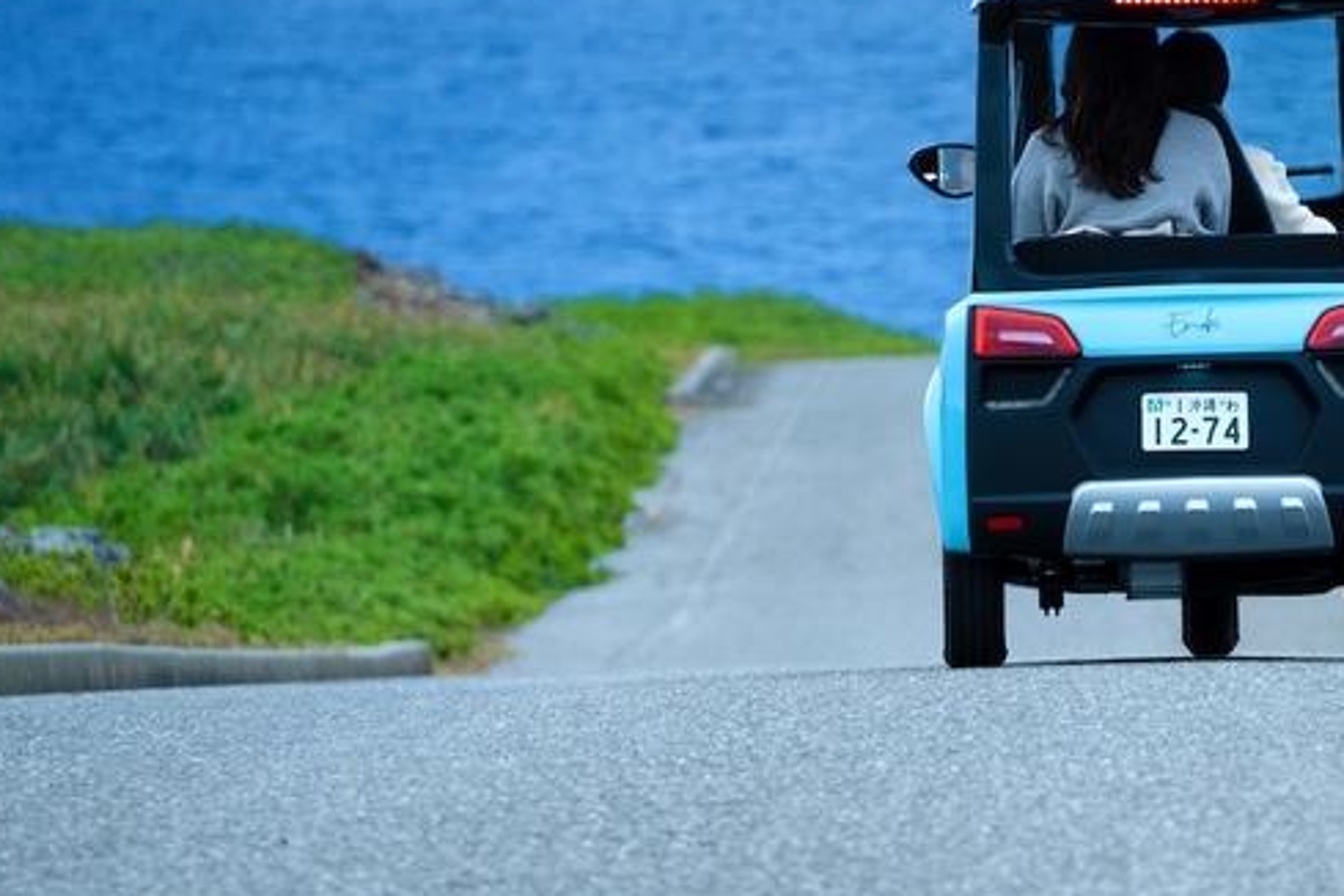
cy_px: 176
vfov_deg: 2.2
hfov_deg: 3.4
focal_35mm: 613
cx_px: 1248
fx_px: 22884
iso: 640
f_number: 8
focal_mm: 300
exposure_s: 1/320
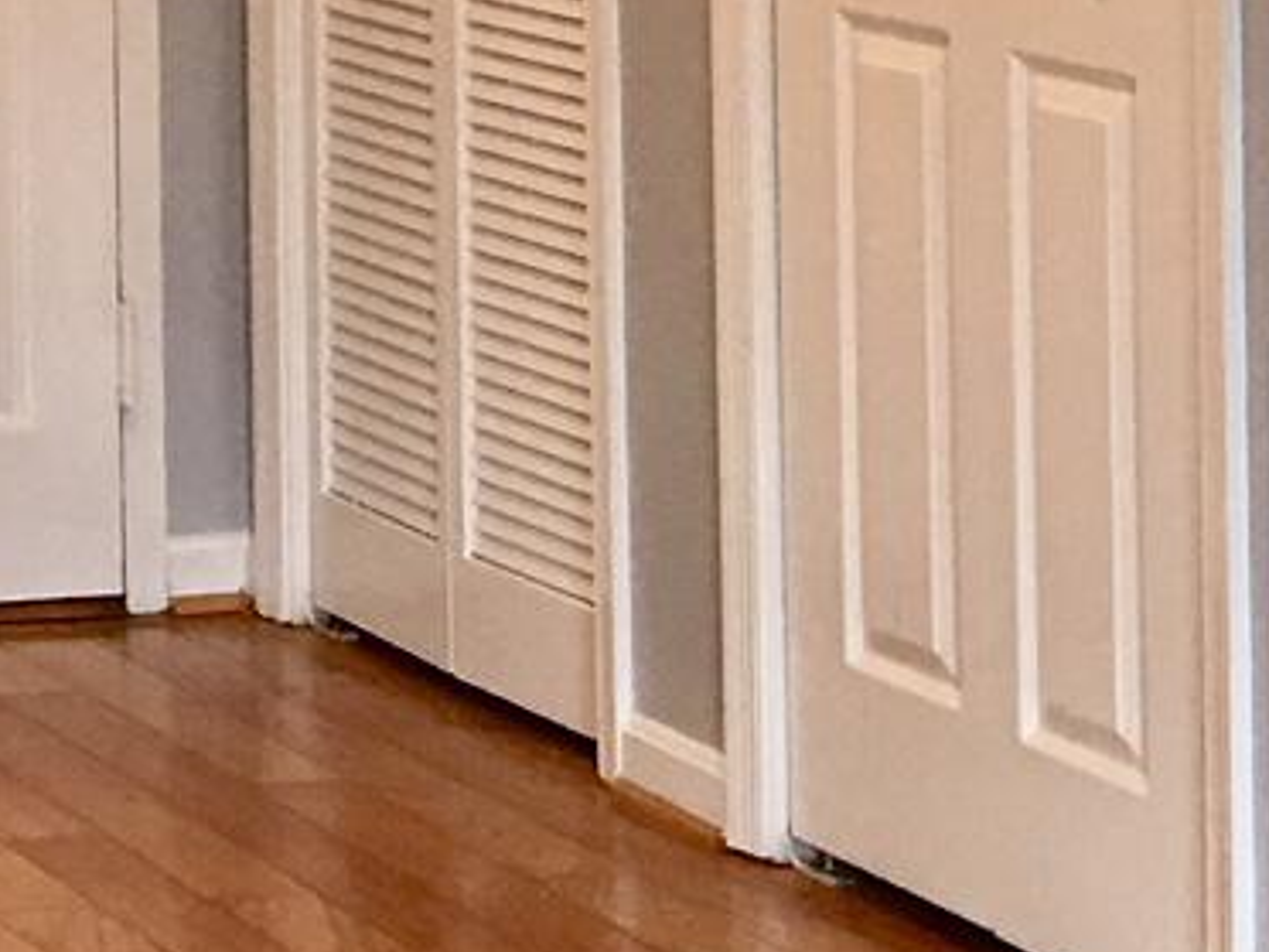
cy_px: -628
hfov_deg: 11.6
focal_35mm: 157
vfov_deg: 9.1
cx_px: -1020
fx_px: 5756
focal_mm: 4.15
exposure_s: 1/30
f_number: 2.2
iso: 32
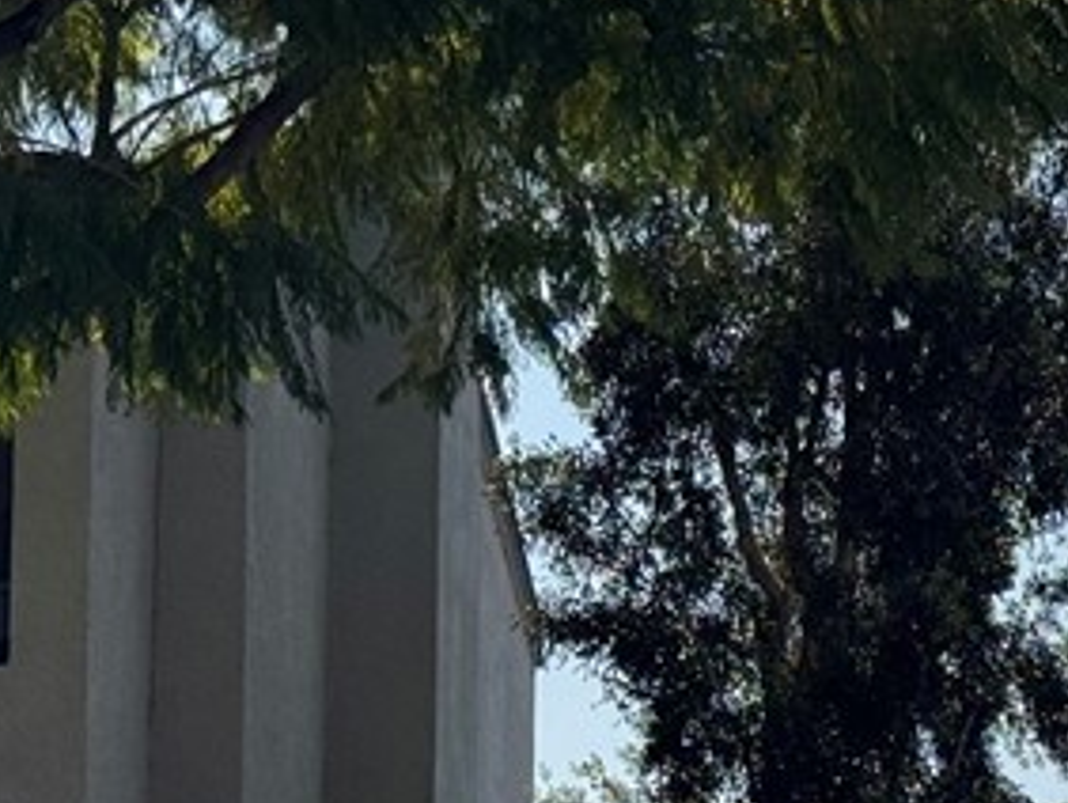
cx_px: 1212
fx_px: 5373
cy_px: 549
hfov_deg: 11.2
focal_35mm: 174
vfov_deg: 8.5
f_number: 1.78
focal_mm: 6.76
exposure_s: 1/10526
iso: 80
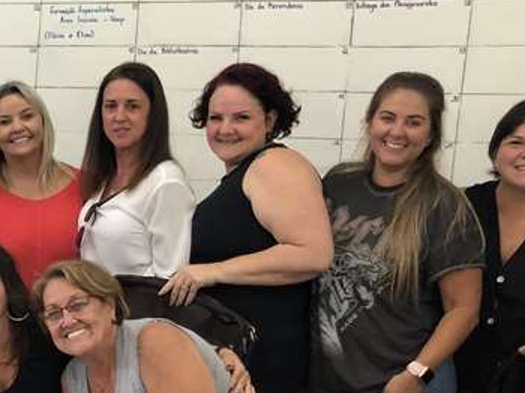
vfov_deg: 17.8
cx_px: -134
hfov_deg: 21.8
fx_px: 1243
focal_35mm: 82
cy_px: 318
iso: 40
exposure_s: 1/17
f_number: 1.8
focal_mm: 3.99
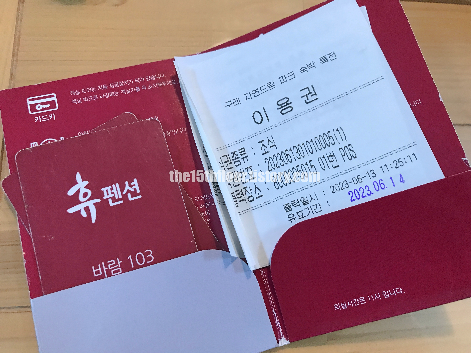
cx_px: 236
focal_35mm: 28
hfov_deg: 63.4
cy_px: 176
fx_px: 381
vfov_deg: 49.7
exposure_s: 1/30
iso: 40
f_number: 1.8
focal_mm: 3.99
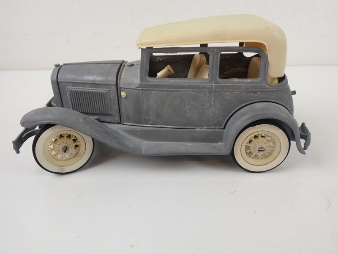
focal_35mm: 30
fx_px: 293
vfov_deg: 46.8
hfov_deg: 60.0
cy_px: 127
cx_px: 169
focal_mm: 5.4
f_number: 2.3
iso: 200
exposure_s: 1/100
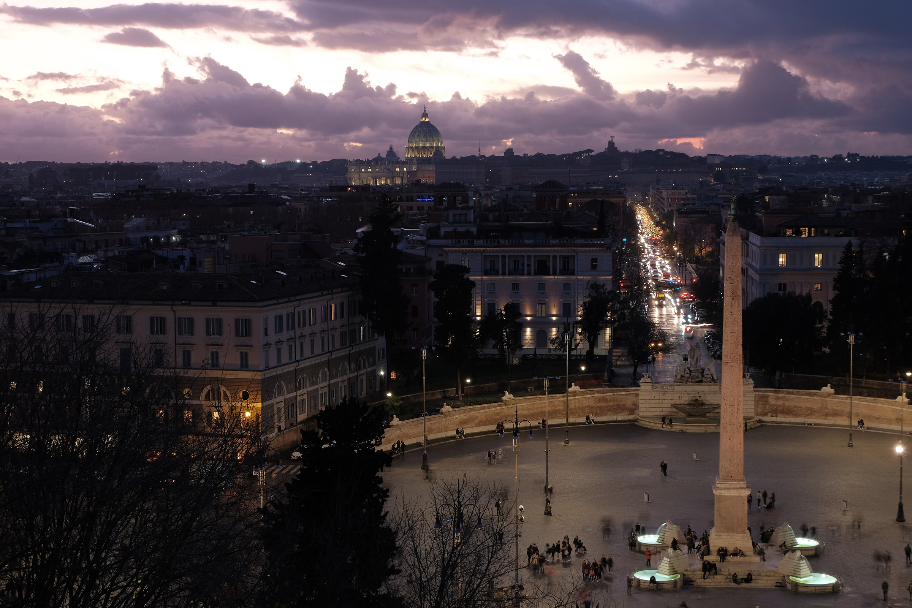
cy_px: 304
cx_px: 456
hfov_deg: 33.4
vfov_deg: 22.6
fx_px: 1520
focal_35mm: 60
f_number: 9
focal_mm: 40.2
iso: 200
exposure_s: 1.3
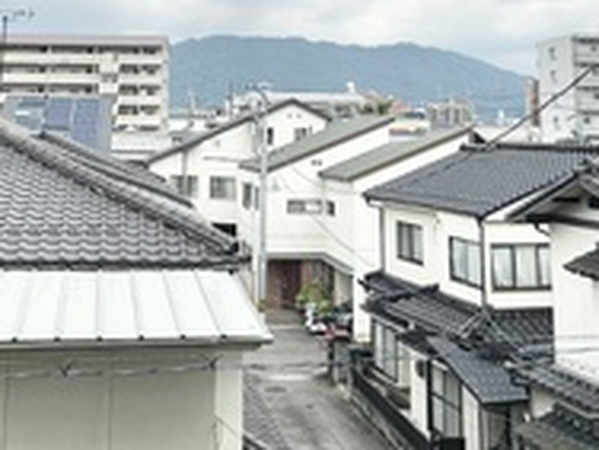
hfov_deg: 36.6
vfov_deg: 26.0
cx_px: 223
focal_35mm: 52
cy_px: -40
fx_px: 900
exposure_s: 1/4651
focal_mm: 2.22
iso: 50
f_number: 2.2
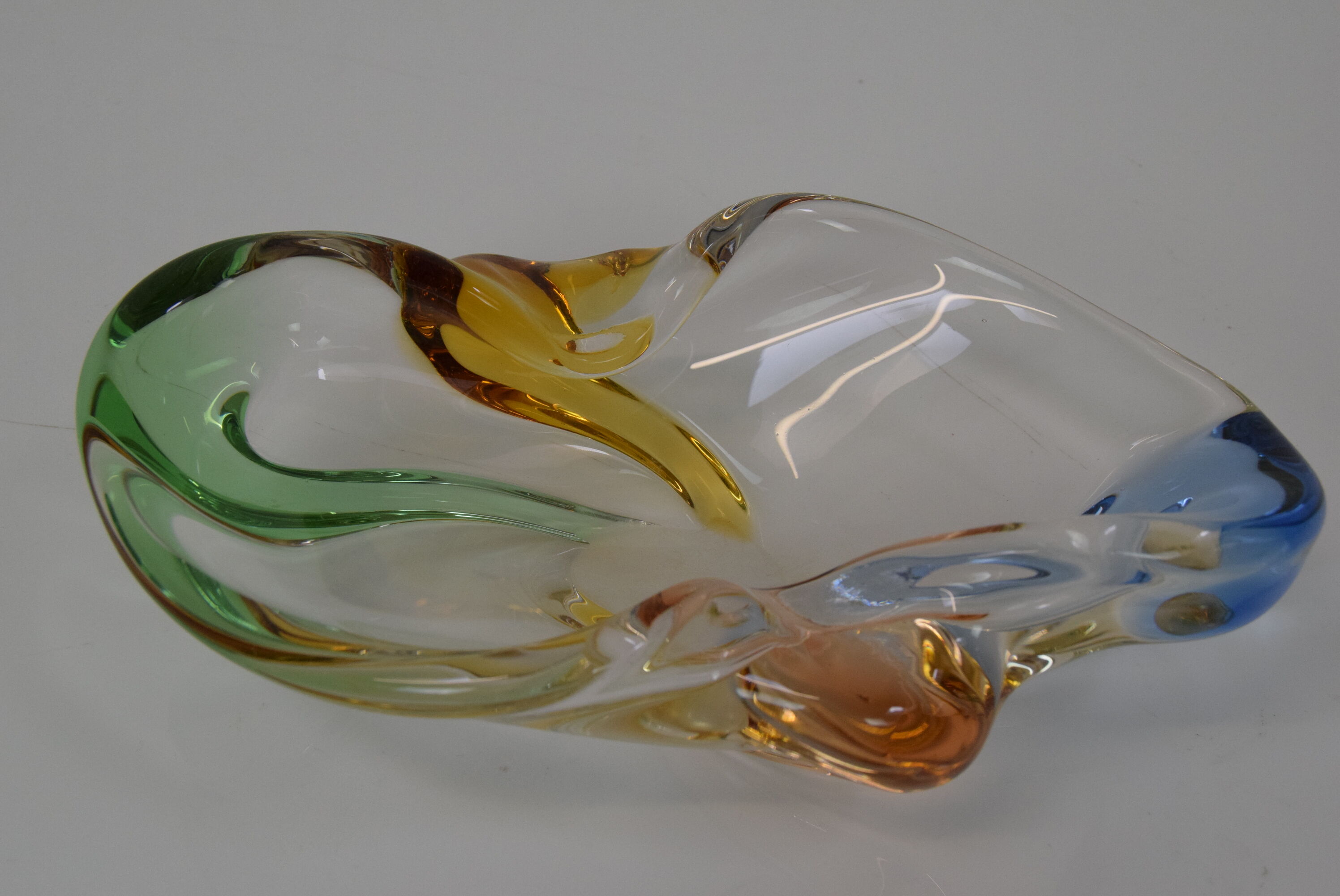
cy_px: 448
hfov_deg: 38.9
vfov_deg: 26.5
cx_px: 670
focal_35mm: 51
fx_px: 1900
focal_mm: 34
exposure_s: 1/400
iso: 1600
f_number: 10
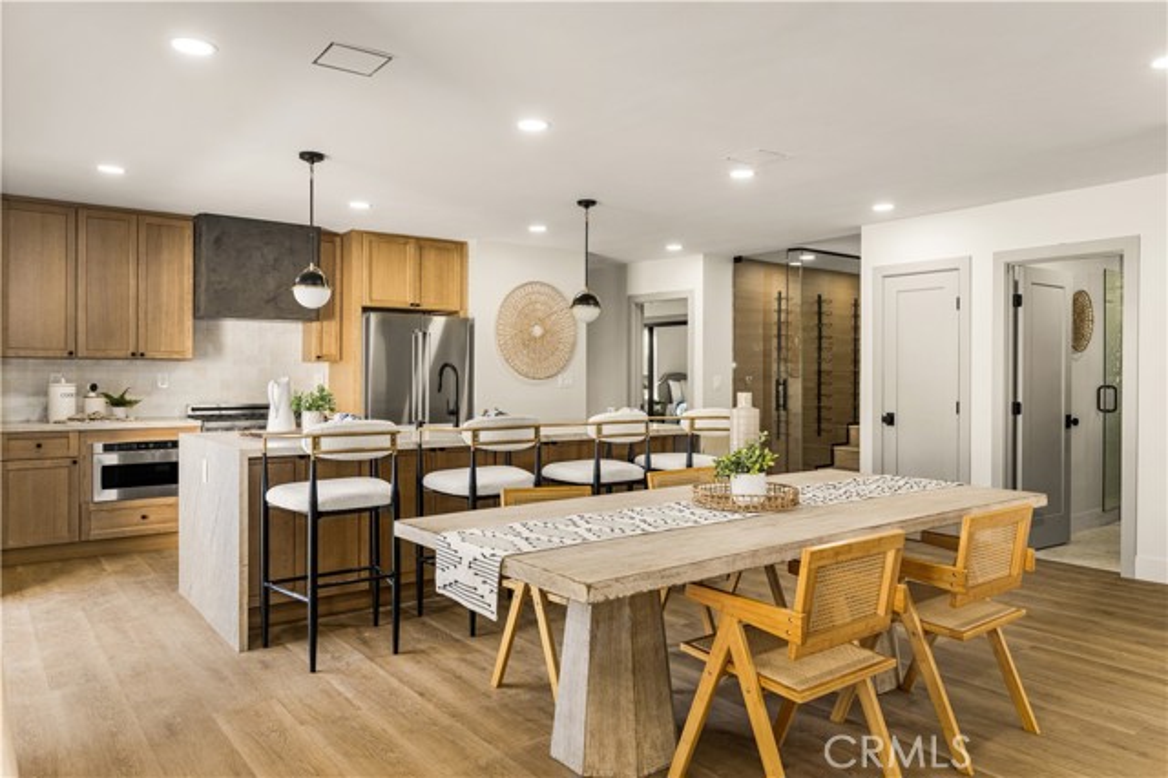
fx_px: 762
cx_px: 584
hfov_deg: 74.9
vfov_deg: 54.1
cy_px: 389
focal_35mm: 24
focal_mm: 23.5
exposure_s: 1/15
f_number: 6.3
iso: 125
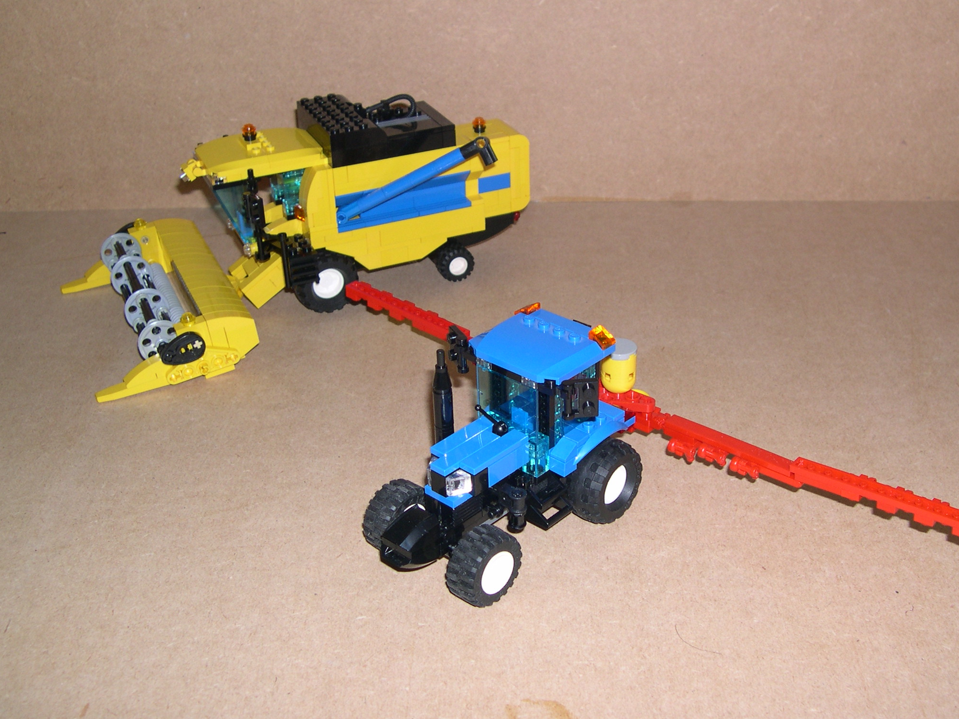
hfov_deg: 43.8
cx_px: 524
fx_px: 1191
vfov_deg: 33.6
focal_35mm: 43
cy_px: 330
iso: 100
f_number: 2.8
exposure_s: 1/60
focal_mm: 8
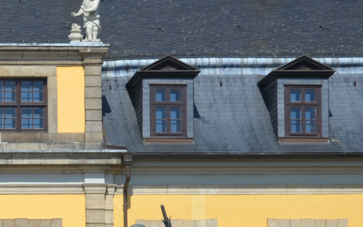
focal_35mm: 164
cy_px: 324
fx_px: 1622
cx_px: -161
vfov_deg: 7.9
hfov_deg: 12.2
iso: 100
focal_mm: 34
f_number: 9
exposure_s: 1/320
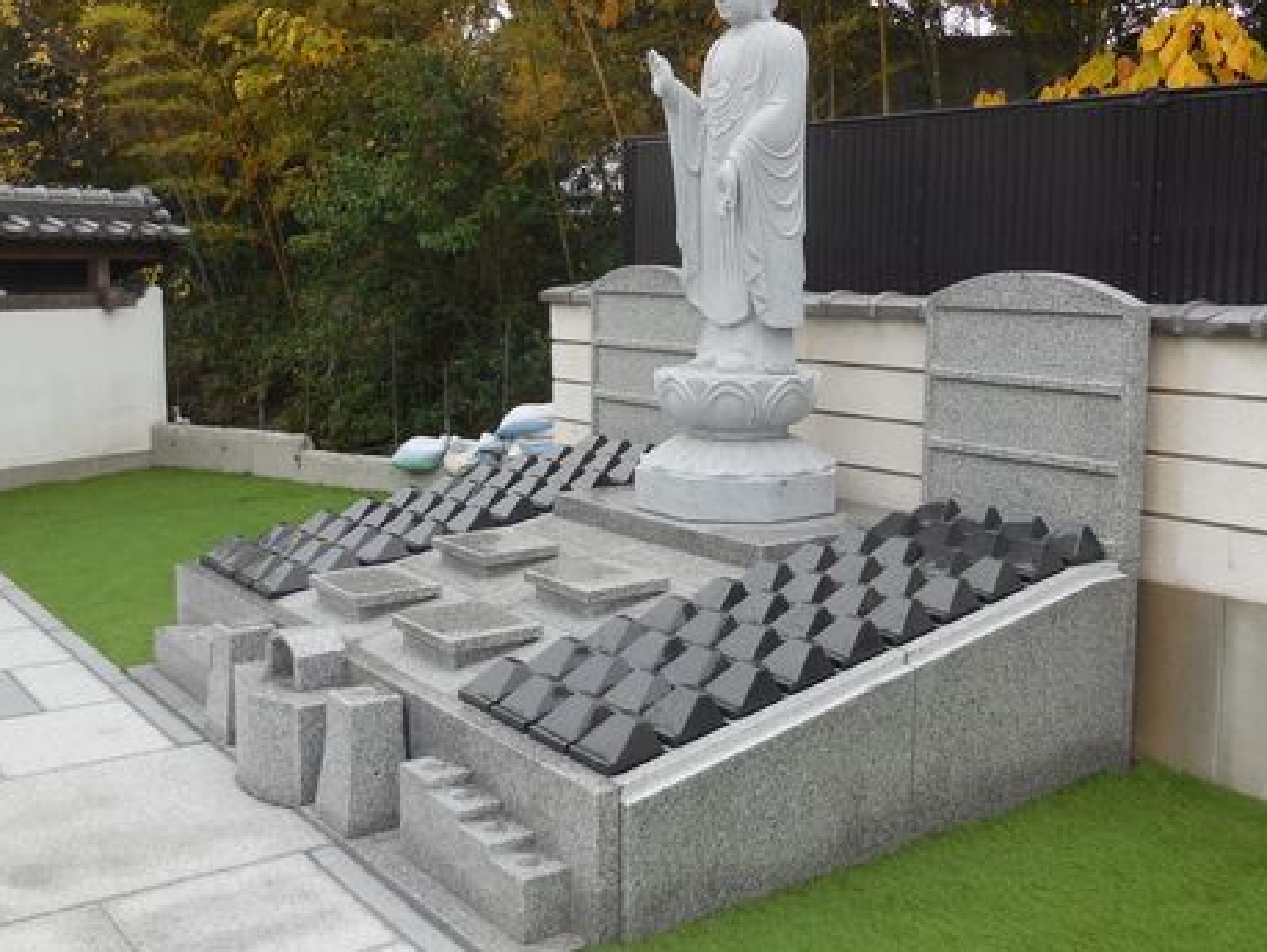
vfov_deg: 38.7
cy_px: 422
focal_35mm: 37
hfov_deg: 50.0
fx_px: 1355
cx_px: 709
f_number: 3.1
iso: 125
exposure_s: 1/160
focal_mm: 4.5
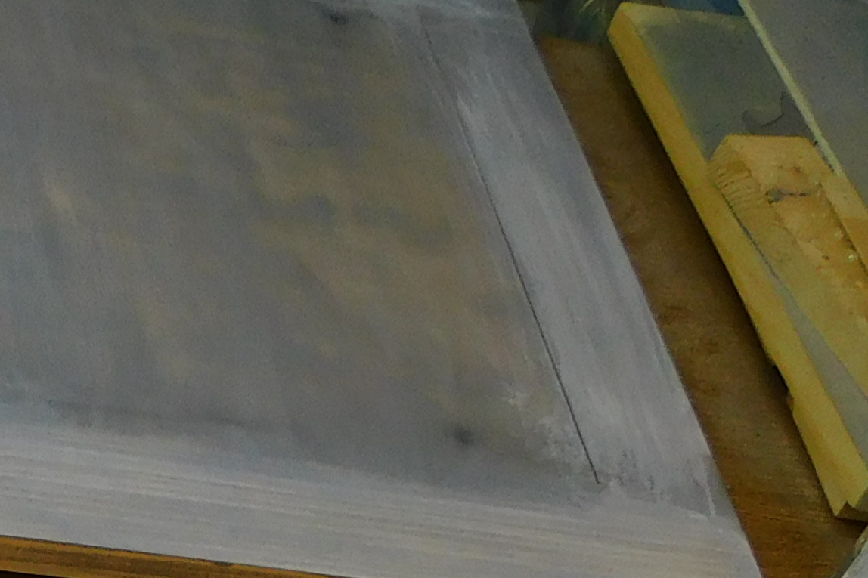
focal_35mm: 96
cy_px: 1100
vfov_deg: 12.7
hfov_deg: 19.4
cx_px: -296
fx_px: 2314
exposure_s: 1/30
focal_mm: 4
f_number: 3
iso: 160
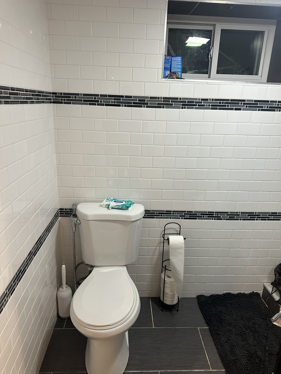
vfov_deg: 71.6
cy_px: 187
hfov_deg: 56.8
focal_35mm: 24
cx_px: 140
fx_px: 260
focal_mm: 6.86
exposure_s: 1/60
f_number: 1.78
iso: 250
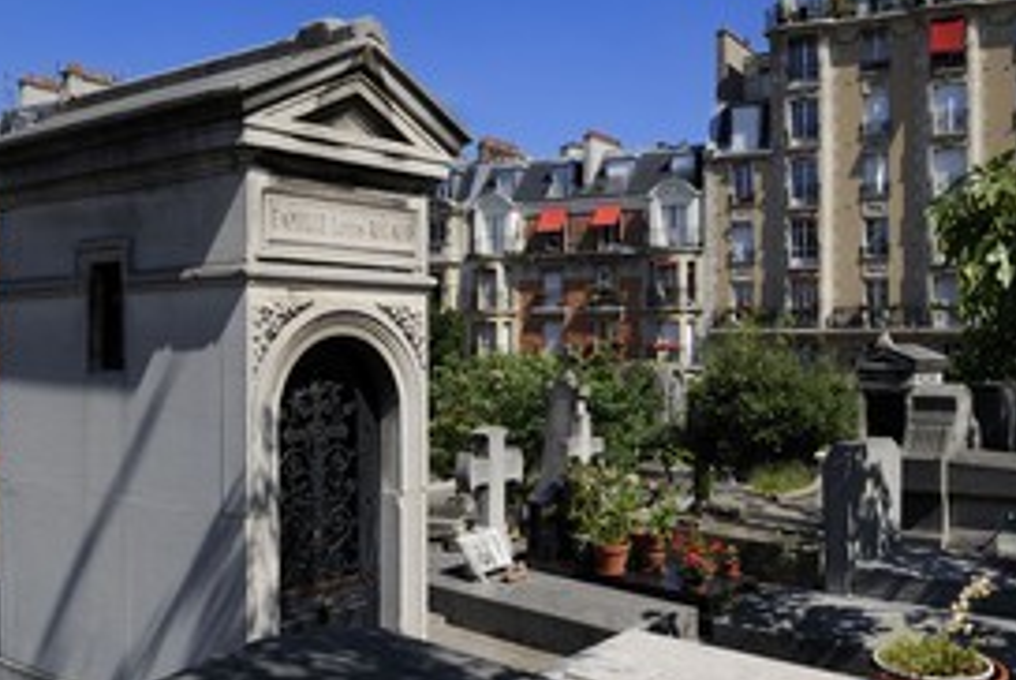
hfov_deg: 51.7
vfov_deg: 36.0
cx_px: 568
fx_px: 1045
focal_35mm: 37
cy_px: 344
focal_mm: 24
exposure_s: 1/160
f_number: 14
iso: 200
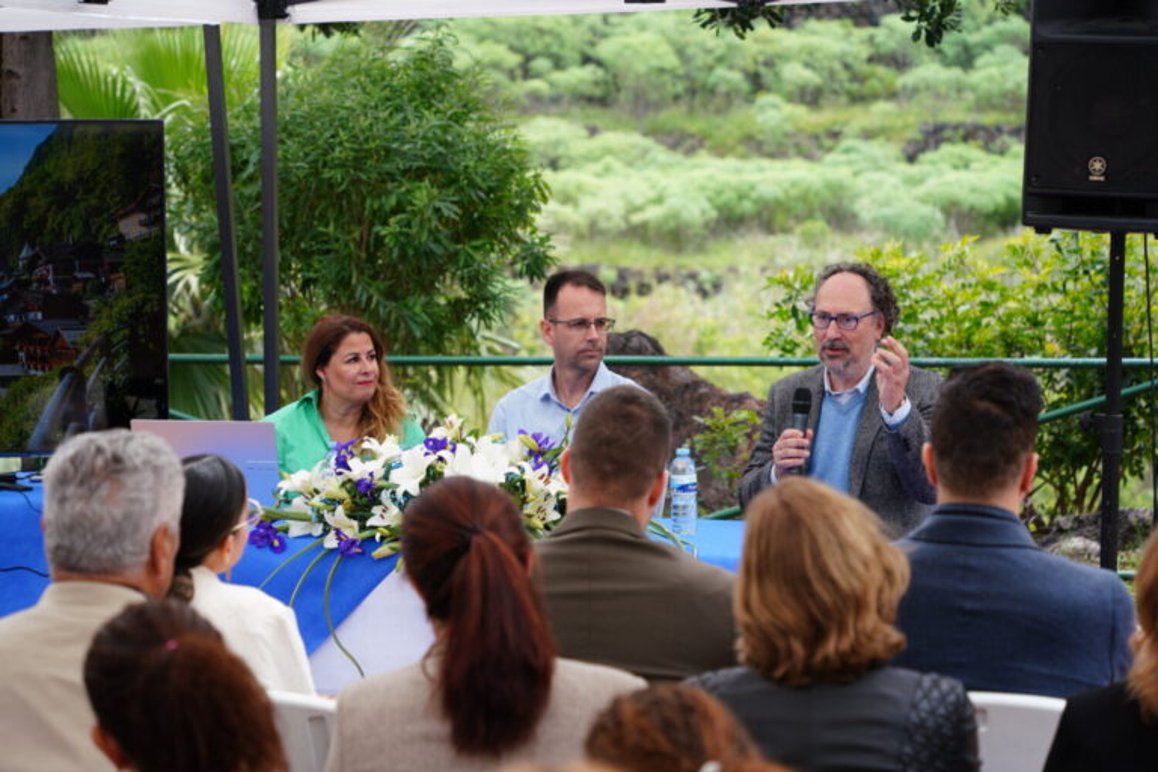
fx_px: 3409
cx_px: 579
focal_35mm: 106
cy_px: 386
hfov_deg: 19.3
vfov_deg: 12.9
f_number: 5
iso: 200
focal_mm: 106
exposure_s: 1/125
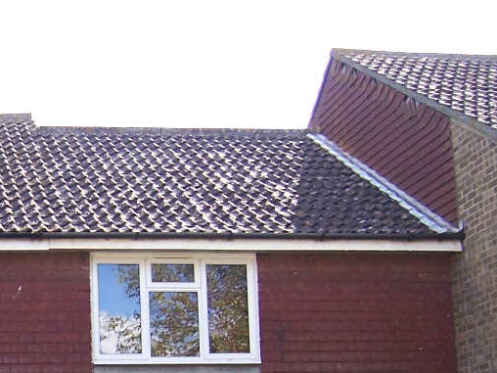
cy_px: 395
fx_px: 1220
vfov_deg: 16.9
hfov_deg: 21.8
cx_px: -53
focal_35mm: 85
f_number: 3
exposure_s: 1/250
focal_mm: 6
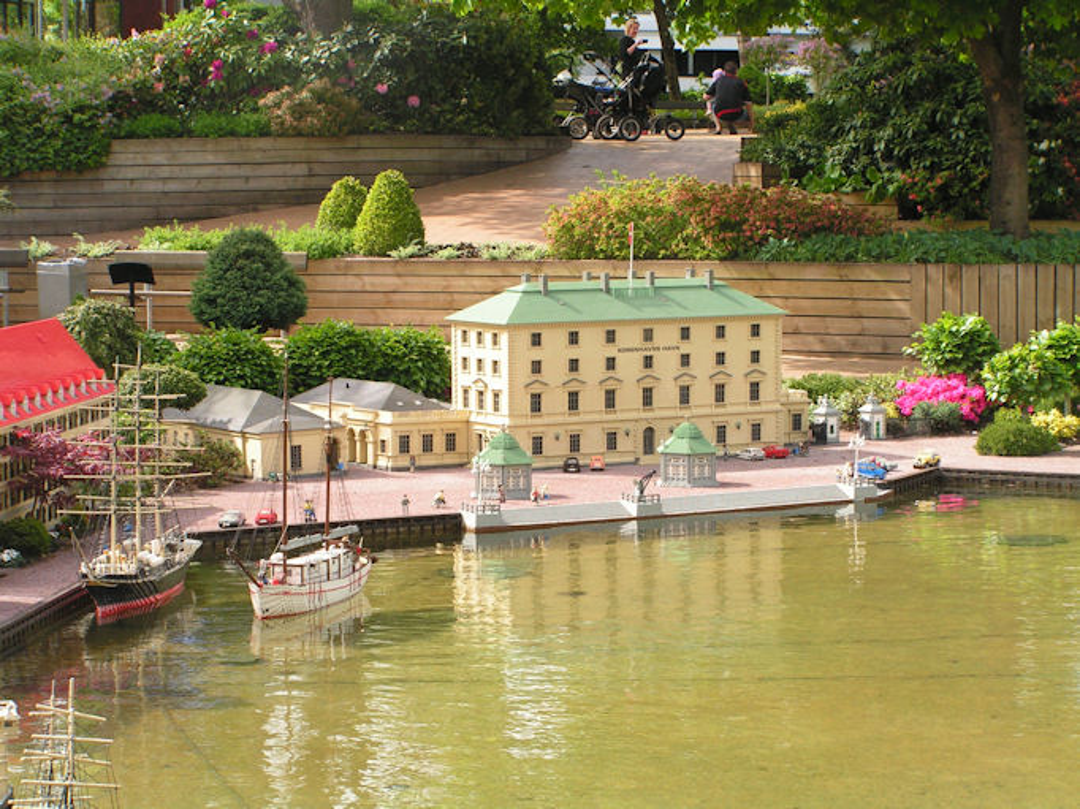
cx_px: 540
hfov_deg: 20.9
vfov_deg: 15.7
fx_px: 2932
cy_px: 404
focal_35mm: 94
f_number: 4.5
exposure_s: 1/125
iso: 50
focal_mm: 15.6
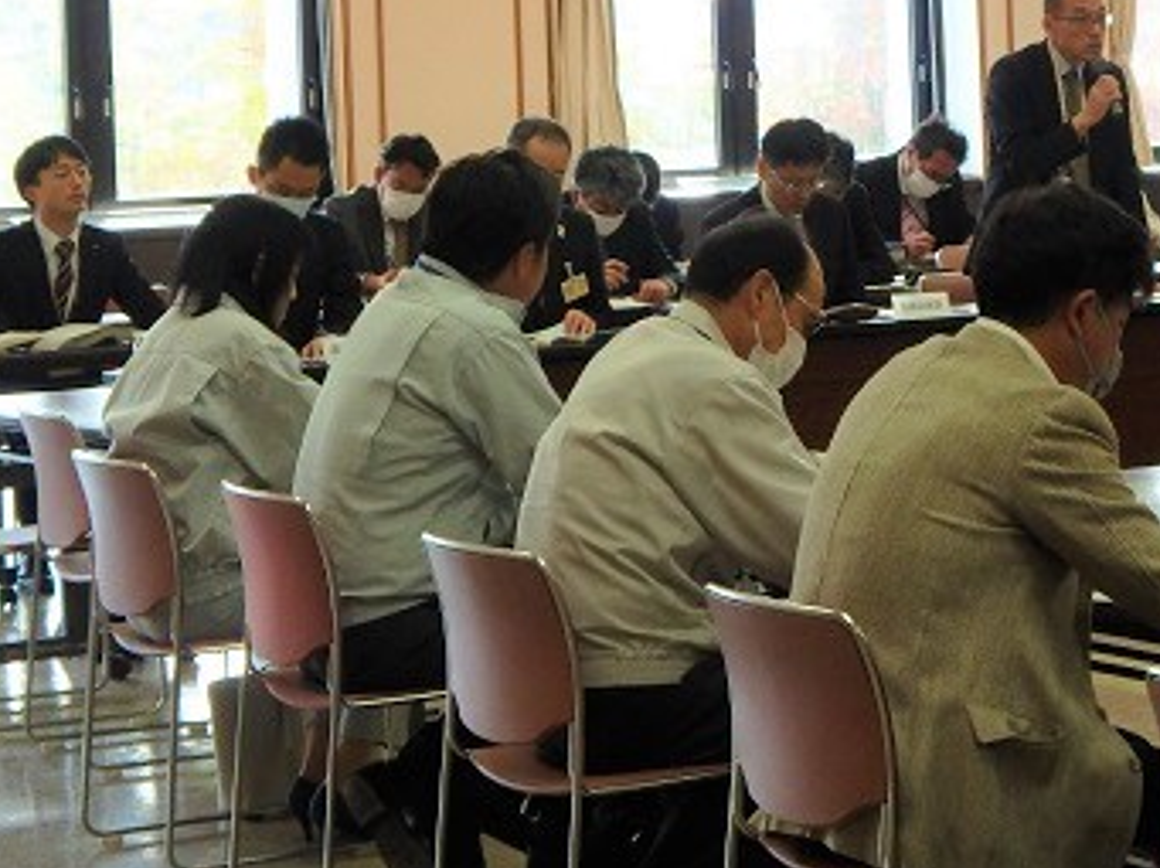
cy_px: 334
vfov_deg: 13.3
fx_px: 3716
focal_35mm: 111
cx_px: 770
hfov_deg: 17.7
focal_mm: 14.6
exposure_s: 1/60
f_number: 5.3
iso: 400
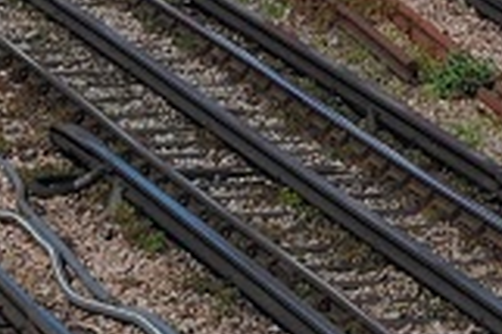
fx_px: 8591
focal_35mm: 617
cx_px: 371
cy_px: -785
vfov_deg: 2.2
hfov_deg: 3.3
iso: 400
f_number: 9
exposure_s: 1/1600
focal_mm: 55
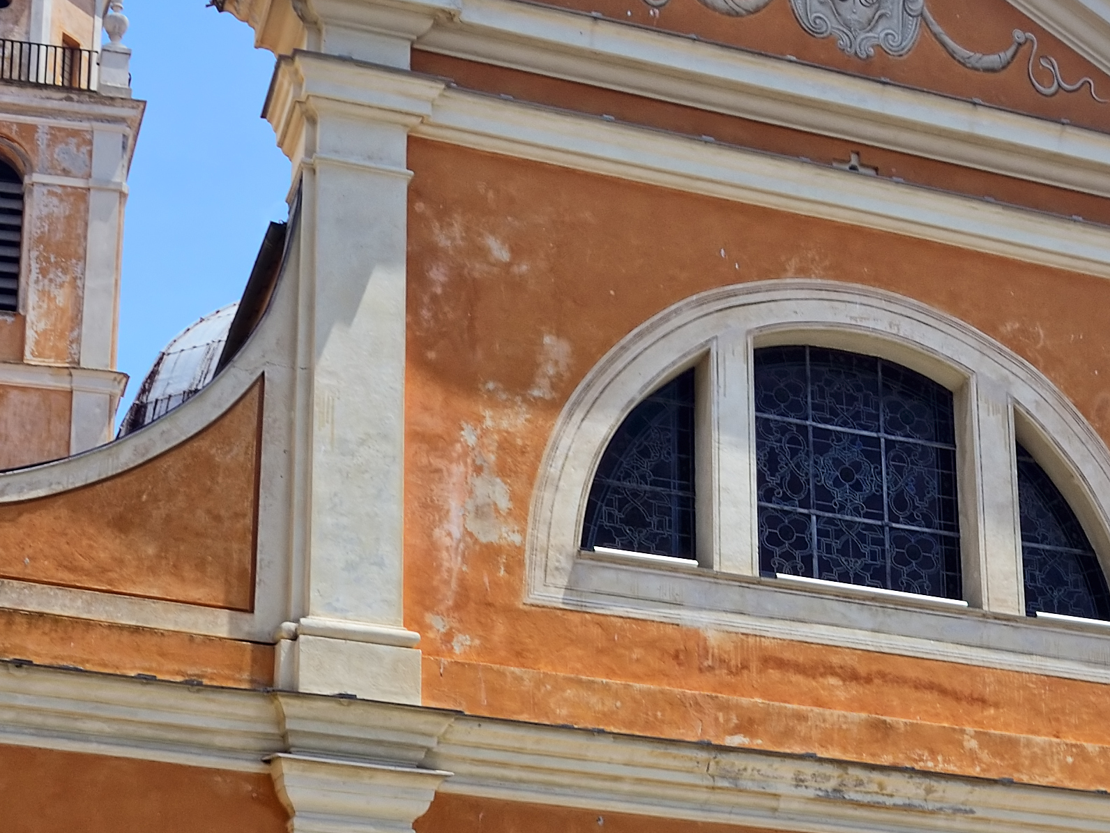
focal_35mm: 98
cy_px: 681
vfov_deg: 15.0
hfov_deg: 19.9
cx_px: 776
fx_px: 3142
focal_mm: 22
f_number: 6.3
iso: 100
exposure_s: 1/160
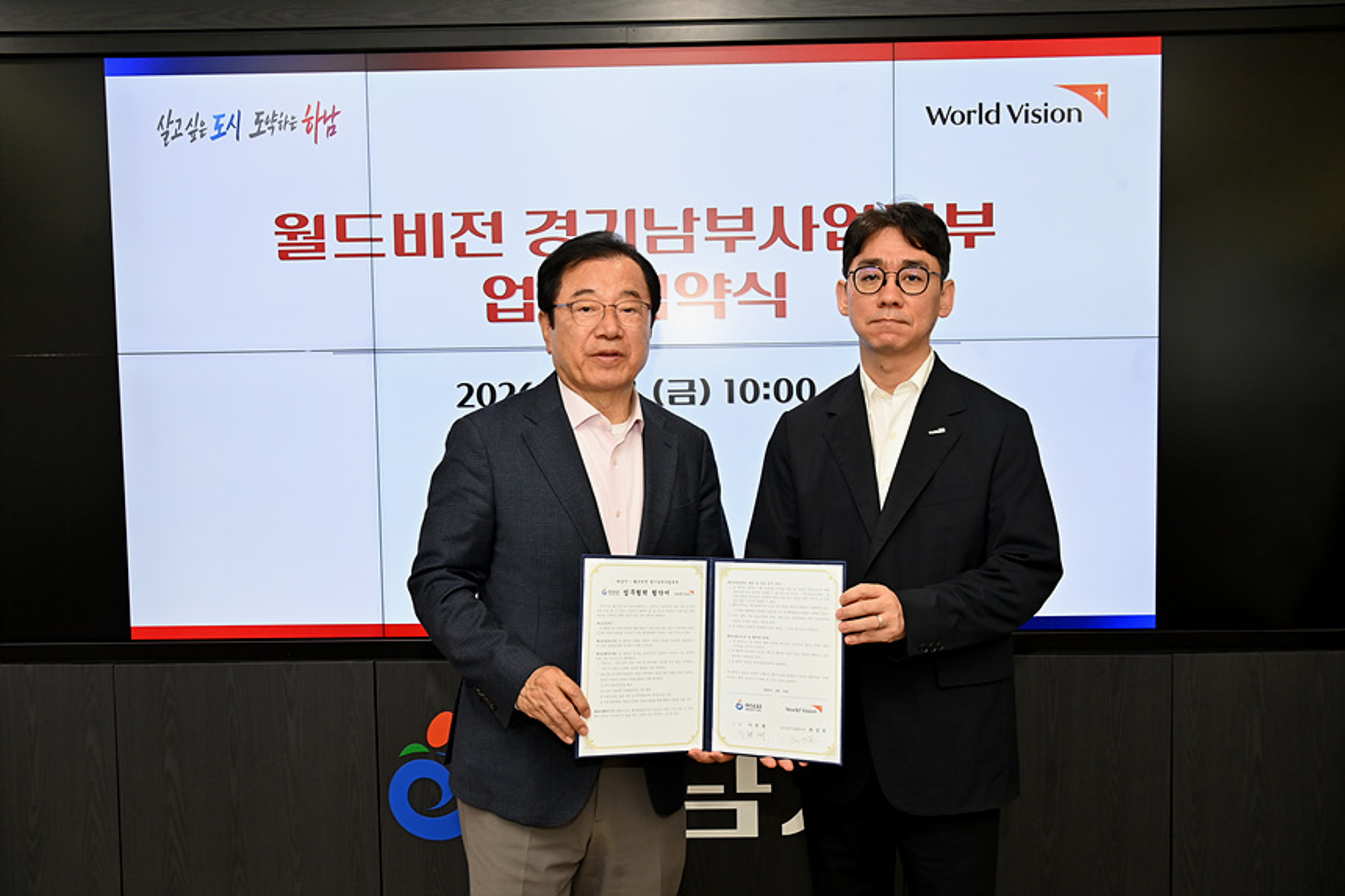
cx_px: 672
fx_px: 1270
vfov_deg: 38.9
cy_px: 448
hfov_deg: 55.8
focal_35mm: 34
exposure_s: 1/80
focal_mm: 34
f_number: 6.3
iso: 800
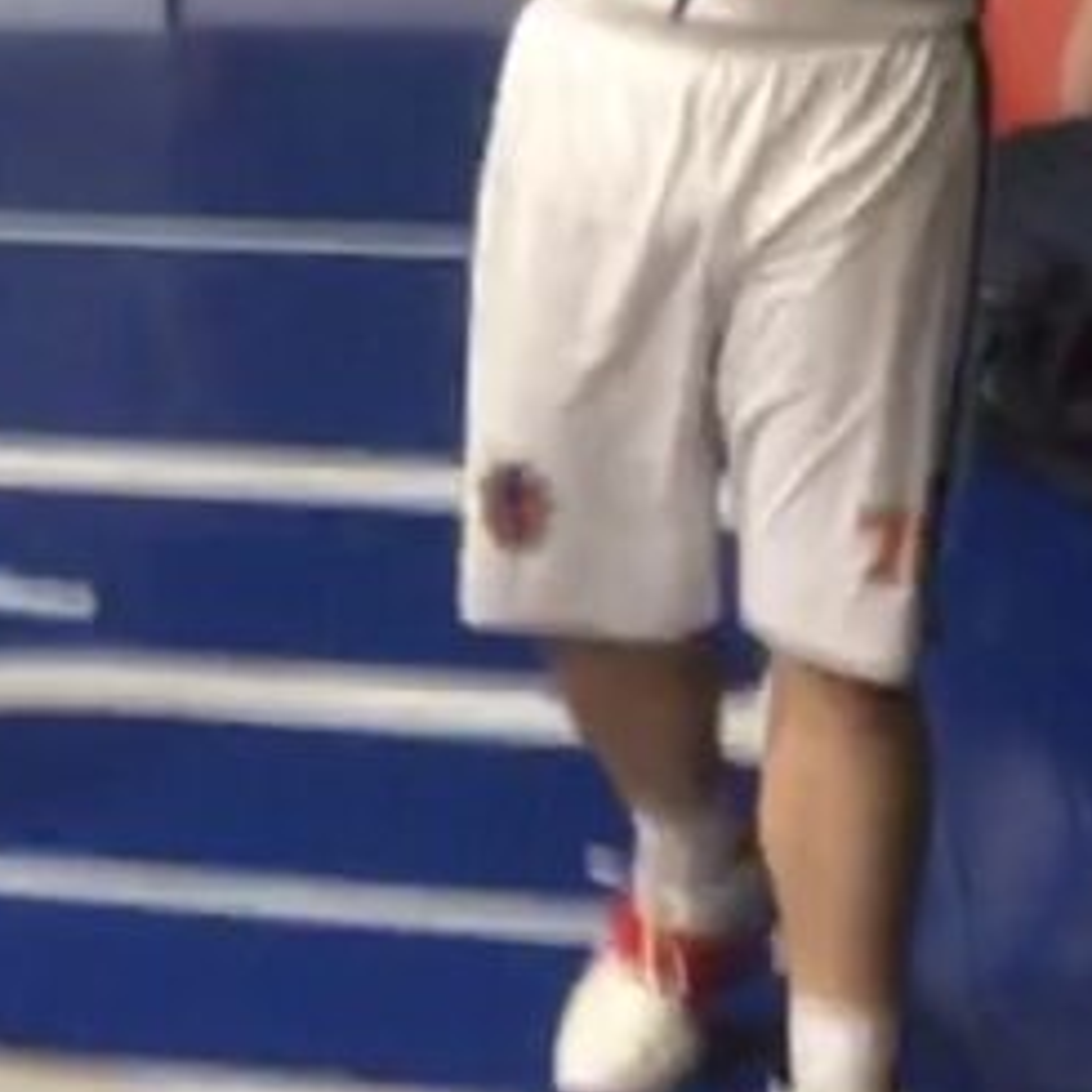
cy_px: -415
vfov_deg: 15.3
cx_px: -833
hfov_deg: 14.4
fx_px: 3819
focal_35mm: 107
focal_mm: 4.15
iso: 80
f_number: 2.2
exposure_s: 1/17
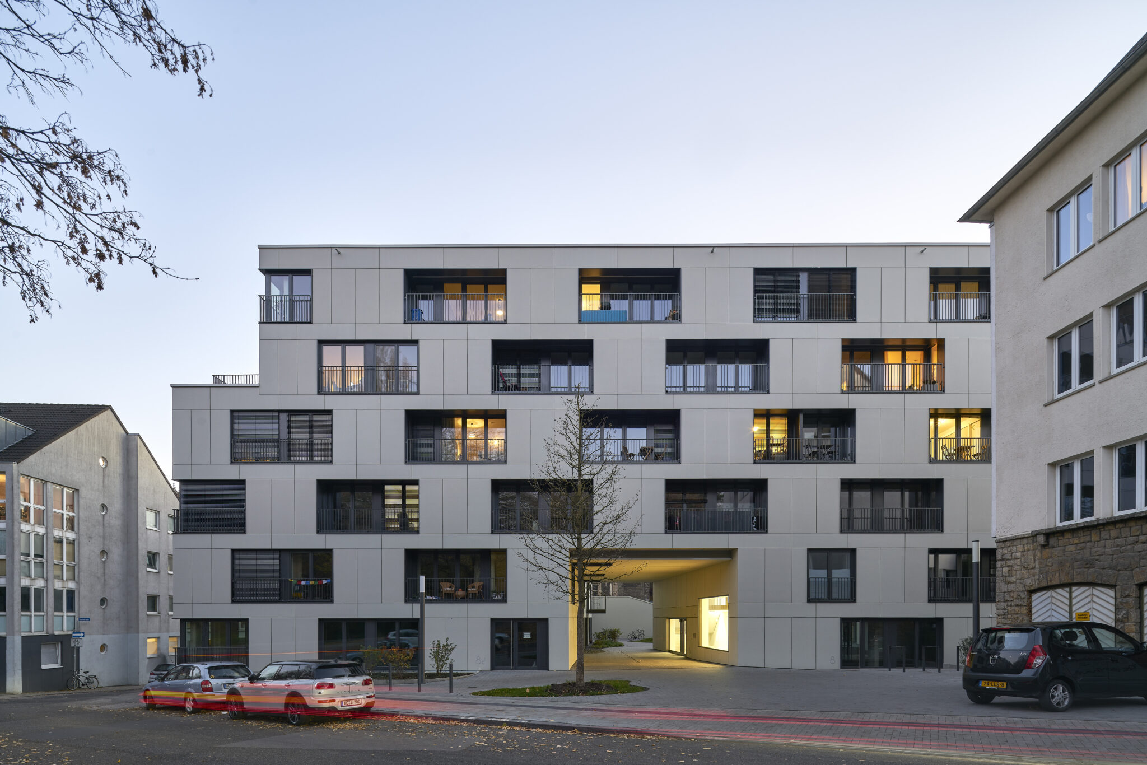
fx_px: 542
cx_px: 574
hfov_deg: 93.3
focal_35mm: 17
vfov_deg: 70.5
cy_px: 382
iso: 100
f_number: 11
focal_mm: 17
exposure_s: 2
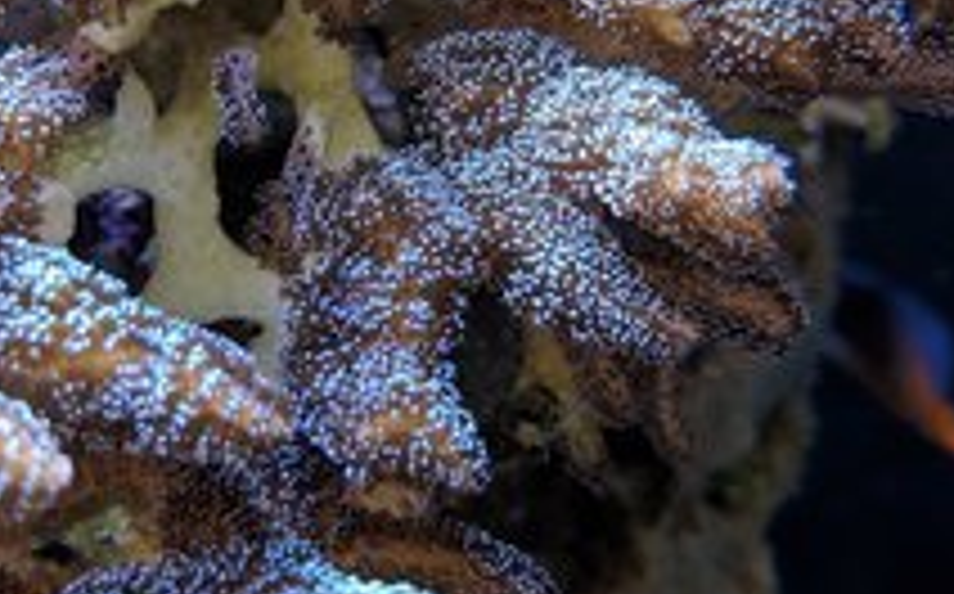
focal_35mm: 52
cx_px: 284
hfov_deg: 38.3
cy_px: 189
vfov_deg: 24.7
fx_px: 1351
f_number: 2
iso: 304
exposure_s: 1/50
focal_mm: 4.67
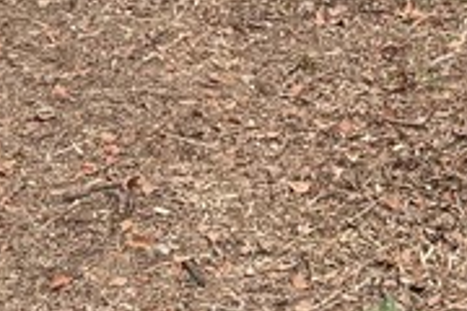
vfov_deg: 8.8
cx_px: 374
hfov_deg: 14.4
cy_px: -422
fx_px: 1842
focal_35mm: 142
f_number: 1.78
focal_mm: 6.76
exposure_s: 1/627
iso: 100
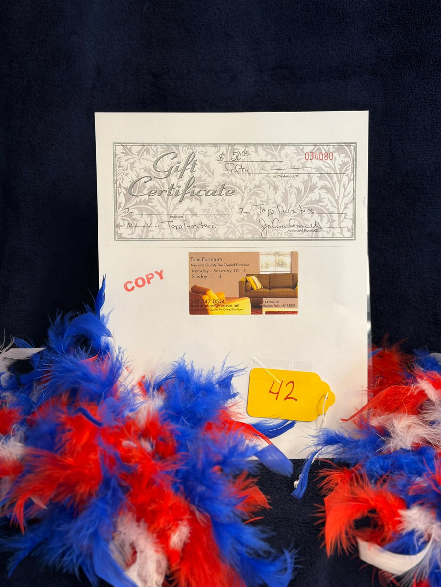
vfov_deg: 39.7
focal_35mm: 48
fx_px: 815
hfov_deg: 30.3
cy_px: 294
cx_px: 220
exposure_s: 1/60
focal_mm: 6.76
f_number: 1.78
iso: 250
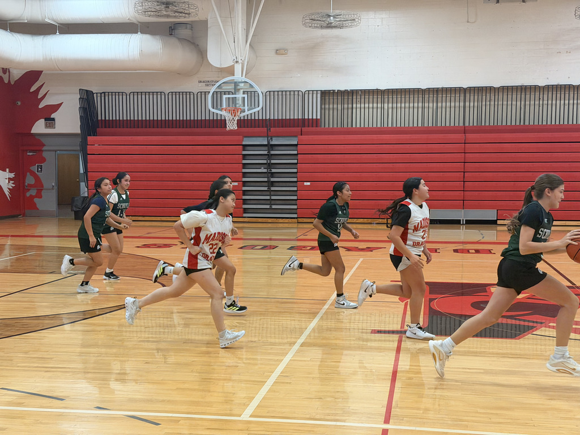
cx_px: 290
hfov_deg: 39.7
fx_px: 804
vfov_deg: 30.3
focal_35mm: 48
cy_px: 218
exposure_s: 1/181
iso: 125
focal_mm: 6.76
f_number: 1.78
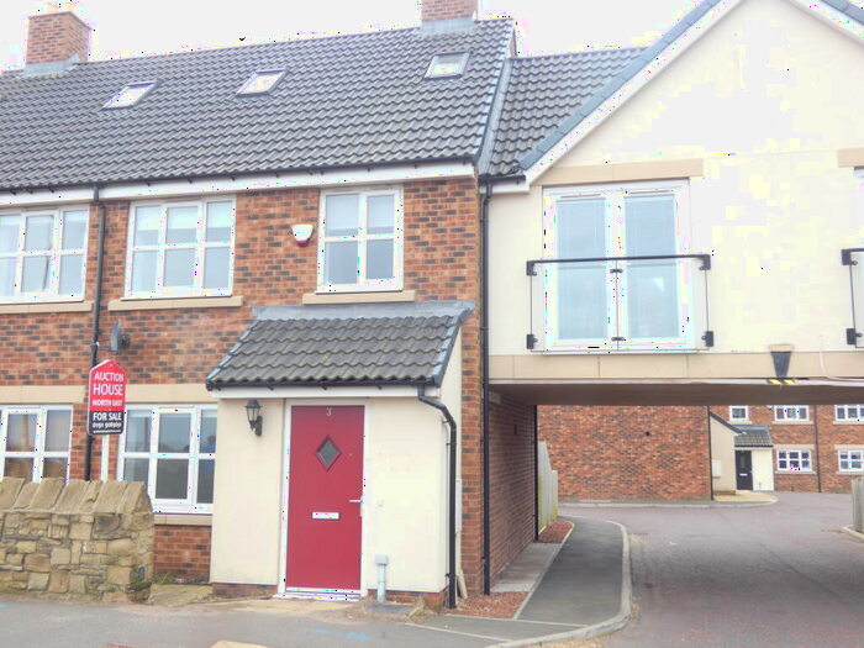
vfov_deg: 44.2
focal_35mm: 32
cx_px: 432
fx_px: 799
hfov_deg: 56.8
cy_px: 324
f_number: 3.4
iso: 125
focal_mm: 5.8
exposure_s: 1/80
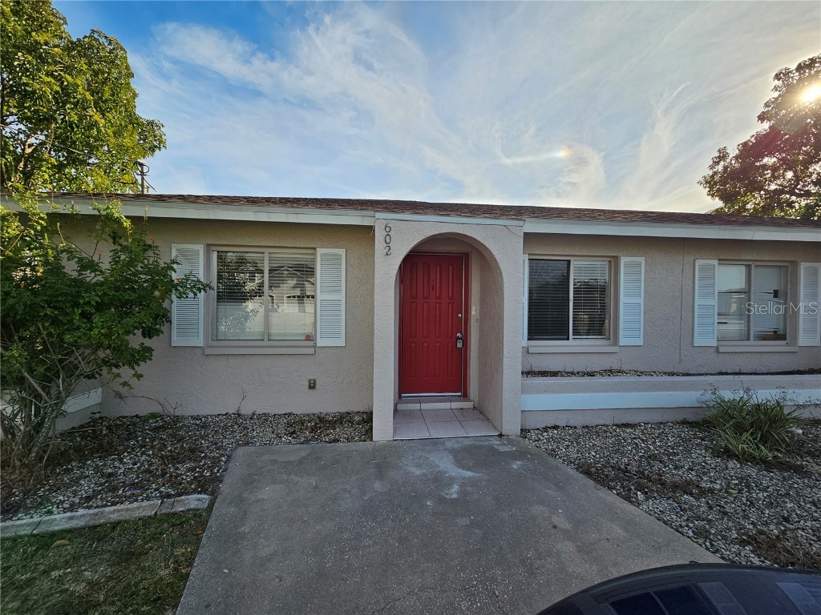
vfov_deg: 89.9
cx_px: 410
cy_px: 308
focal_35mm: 13
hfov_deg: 106.2
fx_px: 308
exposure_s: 1/1756
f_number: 2.2
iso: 50
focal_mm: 2.2
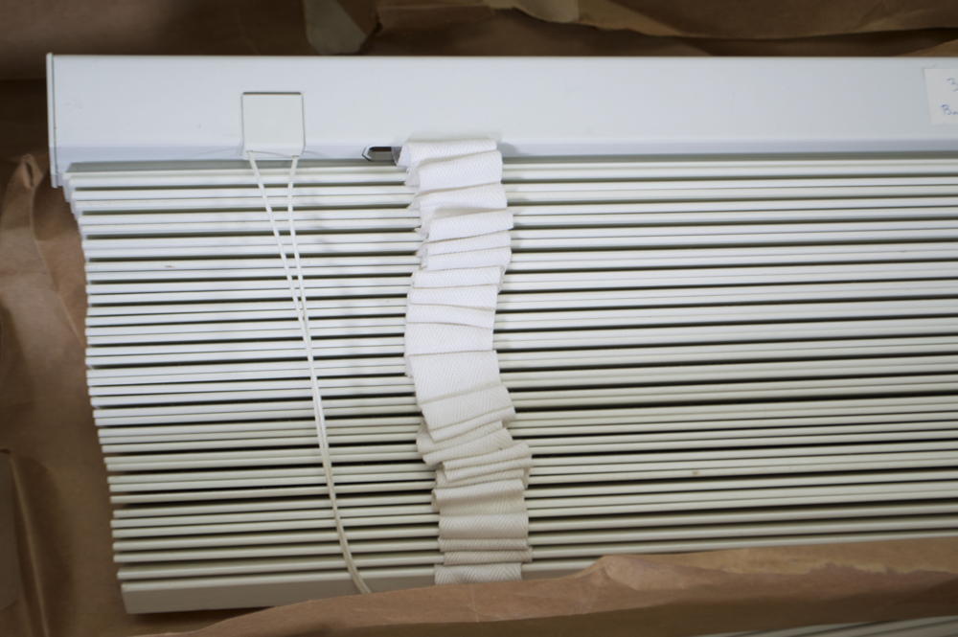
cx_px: 479
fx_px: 1914
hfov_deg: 28.1
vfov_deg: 18.9
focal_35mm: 72
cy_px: 318
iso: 200
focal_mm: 48
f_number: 5.6
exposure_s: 1/30
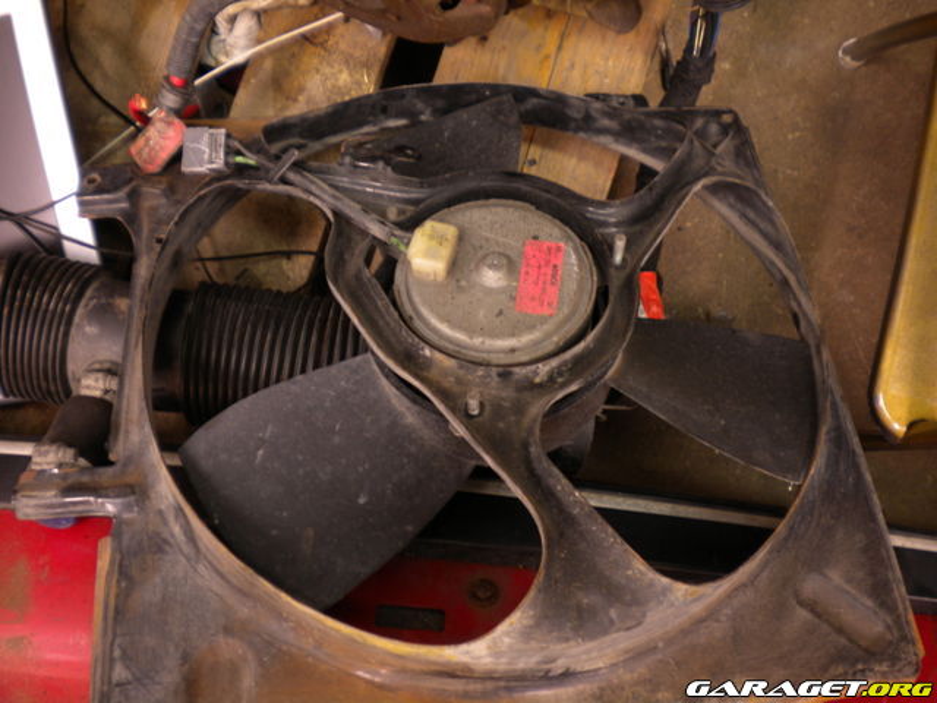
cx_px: 468
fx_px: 947
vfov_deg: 40.7
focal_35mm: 35
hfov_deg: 52.6
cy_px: 352
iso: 80
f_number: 3.1
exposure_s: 1/9
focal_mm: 6.3
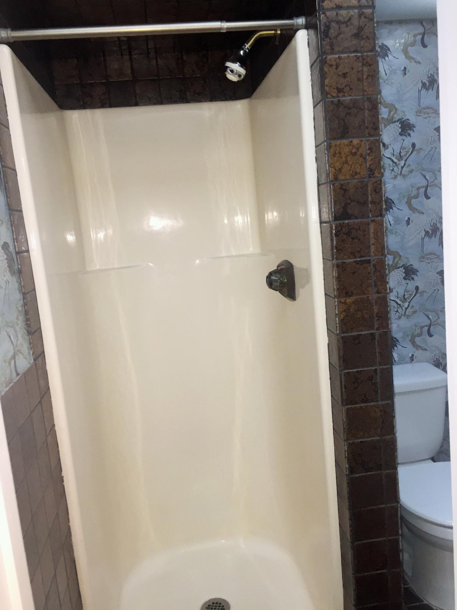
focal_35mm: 29
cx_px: 228
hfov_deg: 48.2
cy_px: 305
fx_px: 510
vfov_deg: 61.7
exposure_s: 1/30
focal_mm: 4.15
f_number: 2.2
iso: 100
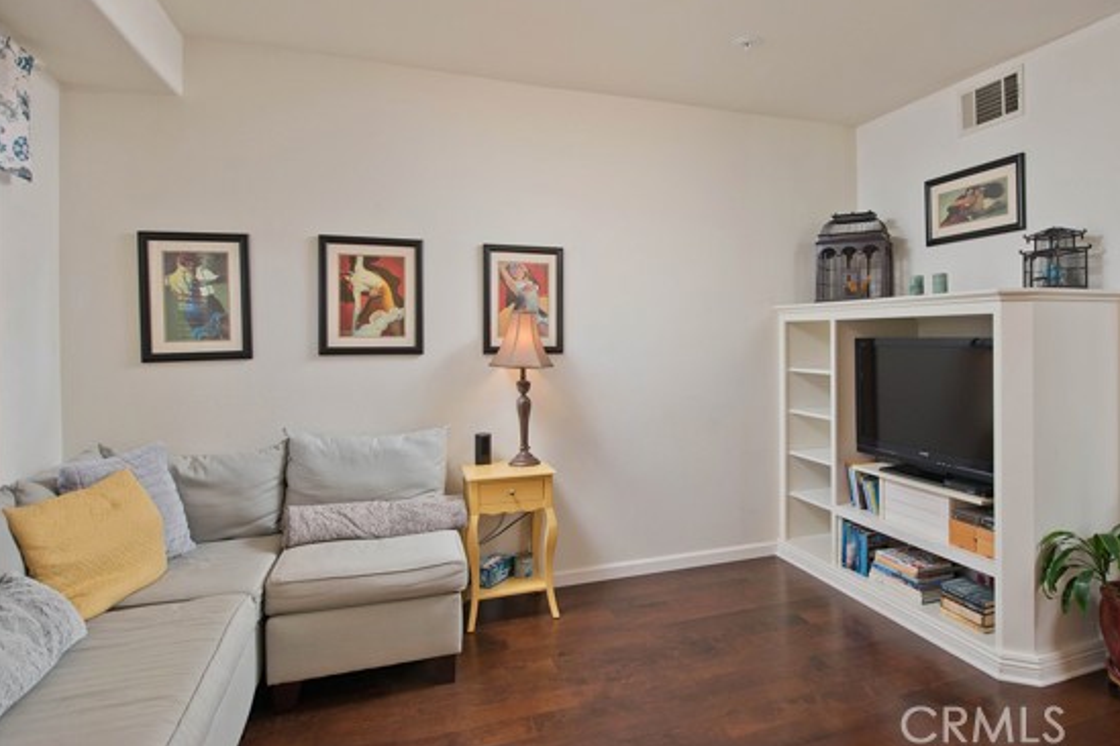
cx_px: 647
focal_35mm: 21
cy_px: 319
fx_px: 653
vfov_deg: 59.2
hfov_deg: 80.6
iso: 400
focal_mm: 18
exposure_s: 1/200
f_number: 5
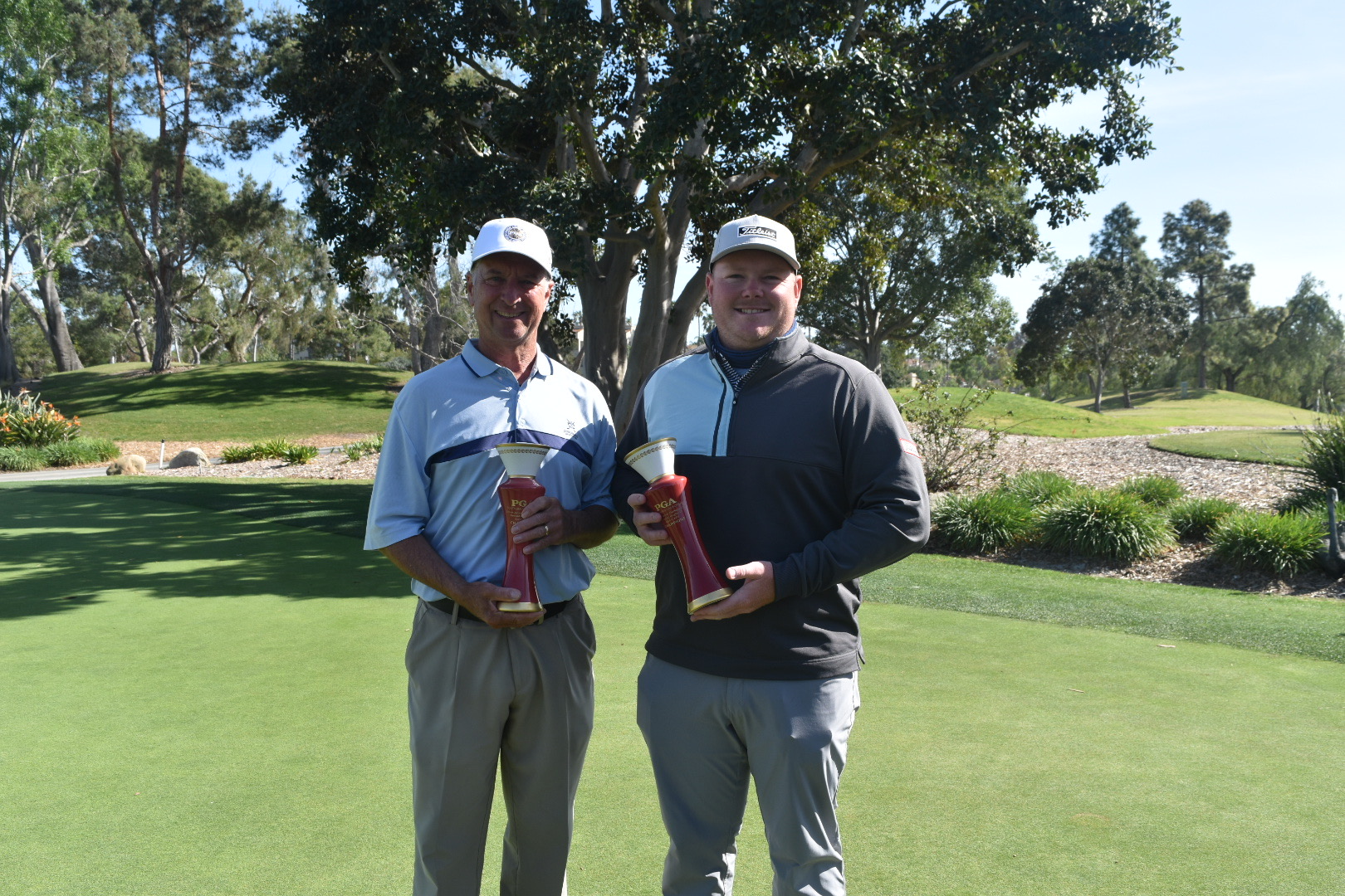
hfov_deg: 61.9
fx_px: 1121
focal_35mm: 30
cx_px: 672
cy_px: 448
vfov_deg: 43.6
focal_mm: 20
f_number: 9.5
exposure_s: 1/350
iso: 200
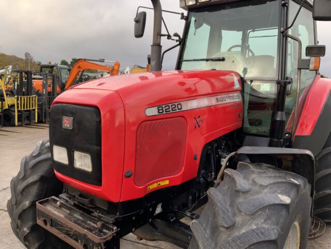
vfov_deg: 48.2
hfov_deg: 61.7
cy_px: 124
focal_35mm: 29
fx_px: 277
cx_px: 166
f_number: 1.8
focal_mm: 3
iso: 32
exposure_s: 1/122
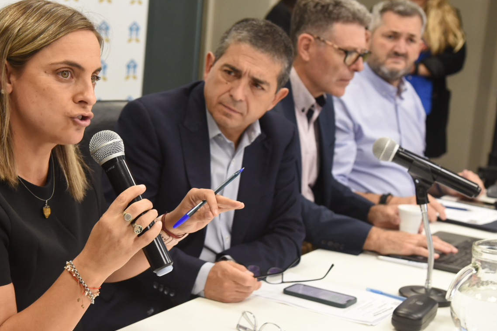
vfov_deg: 18.4
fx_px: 1022
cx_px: 207
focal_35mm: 74
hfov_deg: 27.3
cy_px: 190
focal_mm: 52
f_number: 5.6
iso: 2000
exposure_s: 1/80
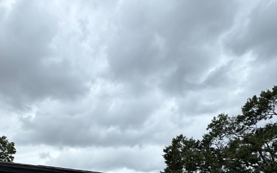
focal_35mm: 34
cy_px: 208
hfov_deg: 54.8
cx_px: 80
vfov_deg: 31.3
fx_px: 257
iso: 50
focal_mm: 2.22
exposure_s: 1/1277
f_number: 2.2
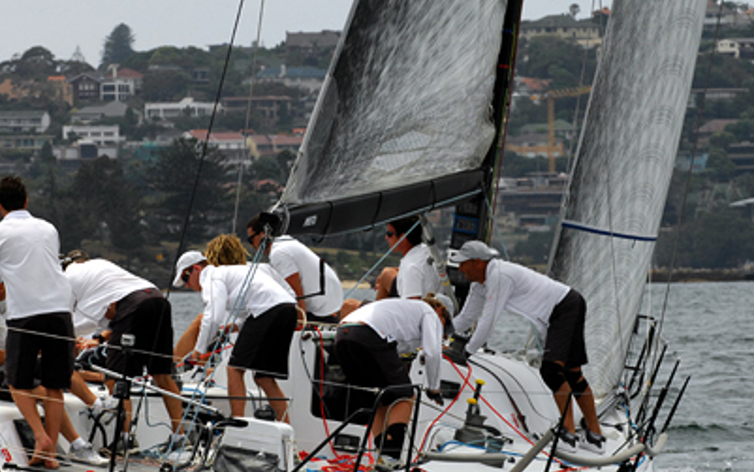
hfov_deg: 5.1
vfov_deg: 3.2
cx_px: 406
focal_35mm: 411
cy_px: 304
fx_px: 8449
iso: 400
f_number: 8
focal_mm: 180
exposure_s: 1/1000
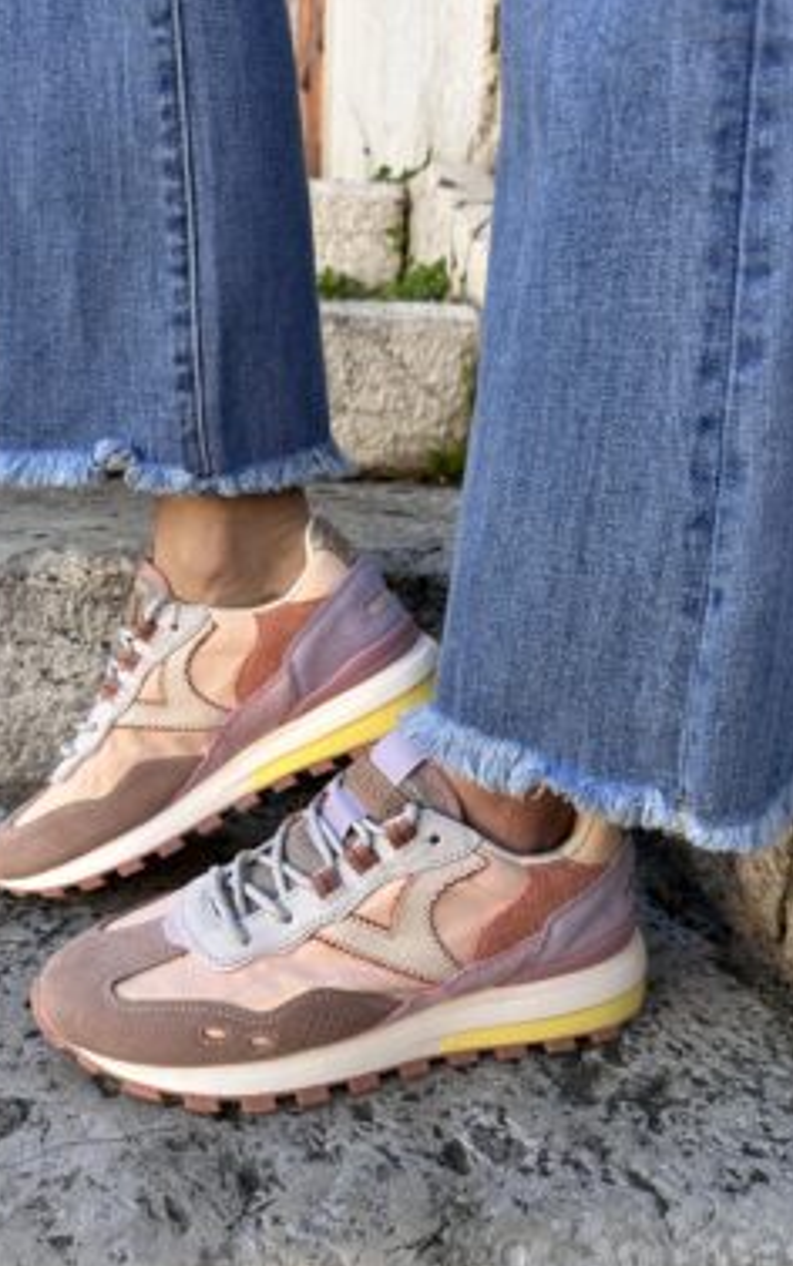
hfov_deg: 45.7
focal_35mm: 27
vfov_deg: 68.3
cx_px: 299
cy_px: 658
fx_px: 933
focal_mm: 6.86
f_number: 1.78
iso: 80
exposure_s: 1/597
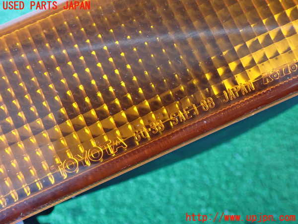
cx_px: 149
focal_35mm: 36
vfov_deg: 39.7
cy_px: 112
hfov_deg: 51.4
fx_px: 310
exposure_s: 1/25
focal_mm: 6.37
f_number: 2.5
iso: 800
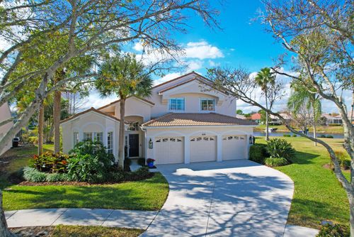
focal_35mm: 22
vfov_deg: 57.3
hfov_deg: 78.5
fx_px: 216
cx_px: 177
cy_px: 118
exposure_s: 1/1600
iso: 130
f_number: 2.8
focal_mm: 8.38
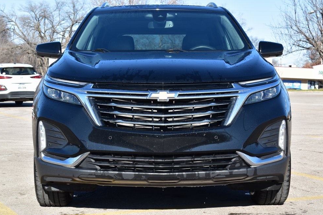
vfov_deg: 17.5
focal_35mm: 78
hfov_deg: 26.0
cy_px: 106
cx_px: 165
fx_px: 700
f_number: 10
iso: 400
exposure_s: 1/320
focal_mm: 50
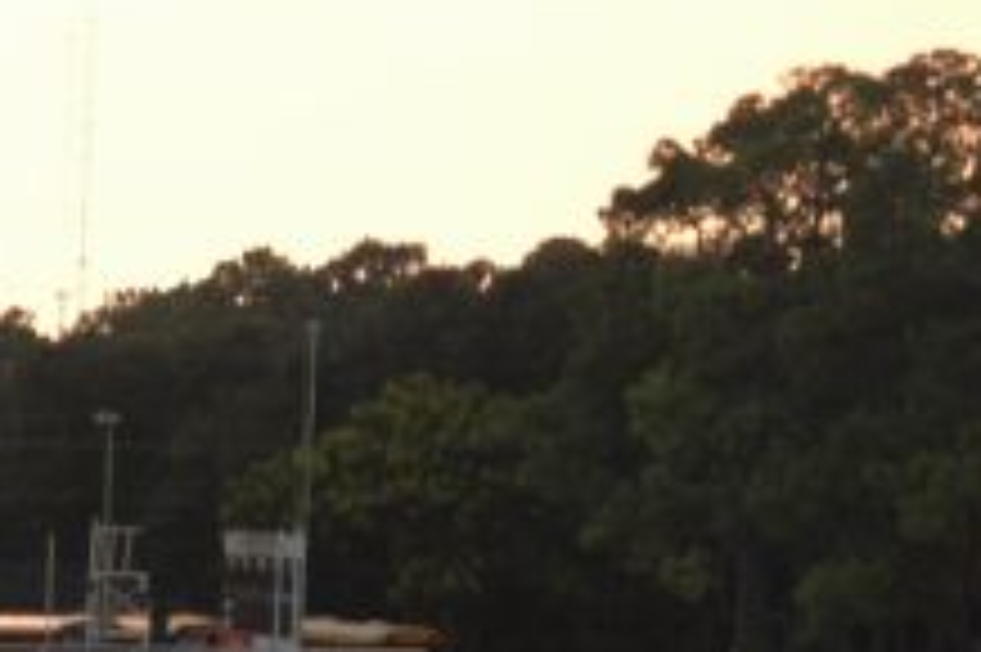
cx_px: -837
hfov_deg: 8.7
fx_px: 6126
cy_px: 1187
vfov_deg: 6.0
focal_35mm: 225
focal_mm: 32
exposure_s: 1/60
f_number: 2.8
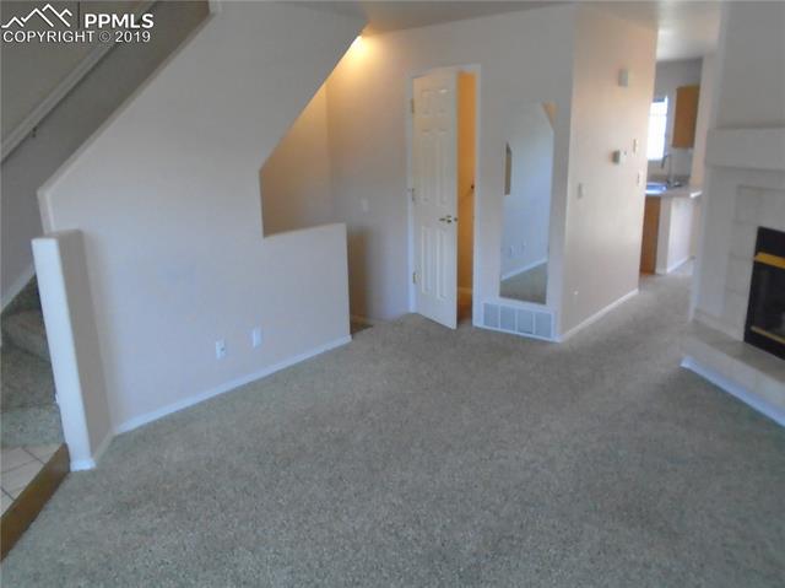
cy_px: 294
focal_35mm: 26
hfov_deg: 67.3
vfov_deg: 53.0
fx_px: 589
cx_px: 392
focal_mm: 4.6
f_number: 3.2
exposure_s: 1/100
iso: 800
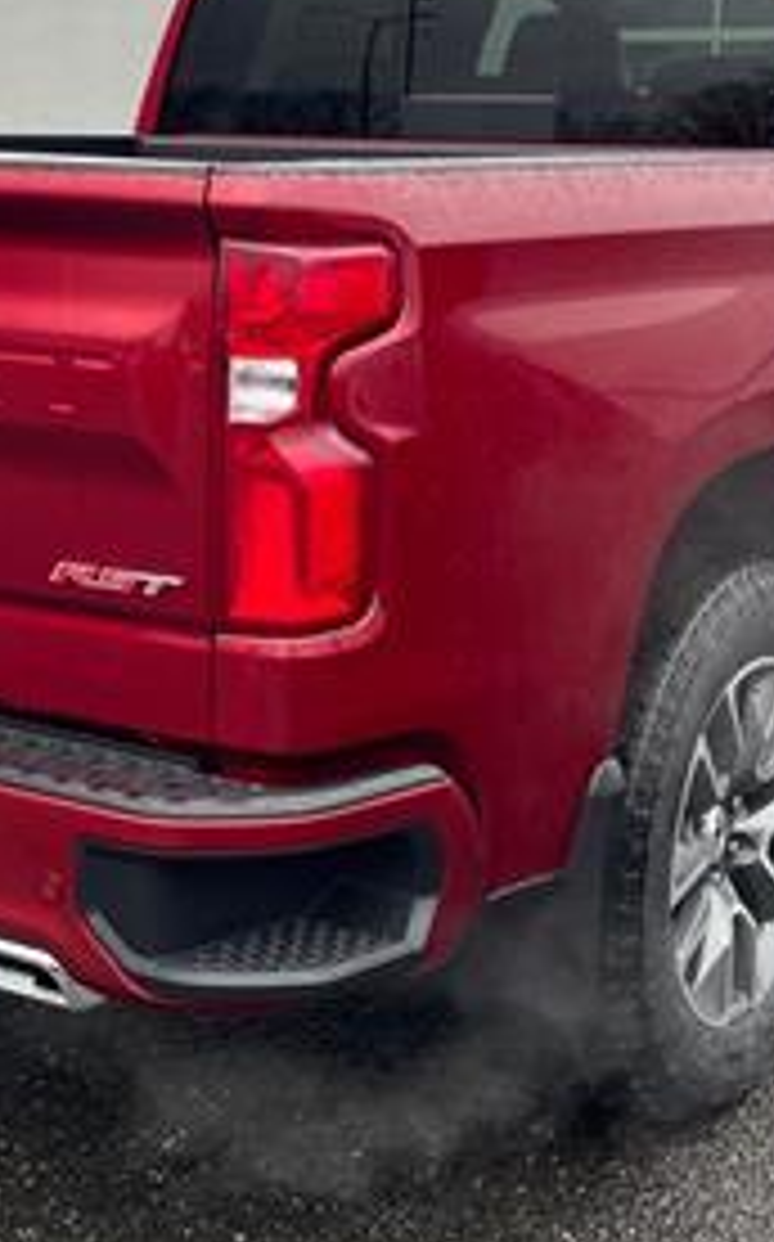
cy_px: 436
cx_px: 338
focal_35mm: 64
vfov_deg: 31.8
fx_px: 2165
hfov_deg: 20.3
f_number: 1.6
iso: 32
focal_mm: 4.2
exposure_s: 1/142
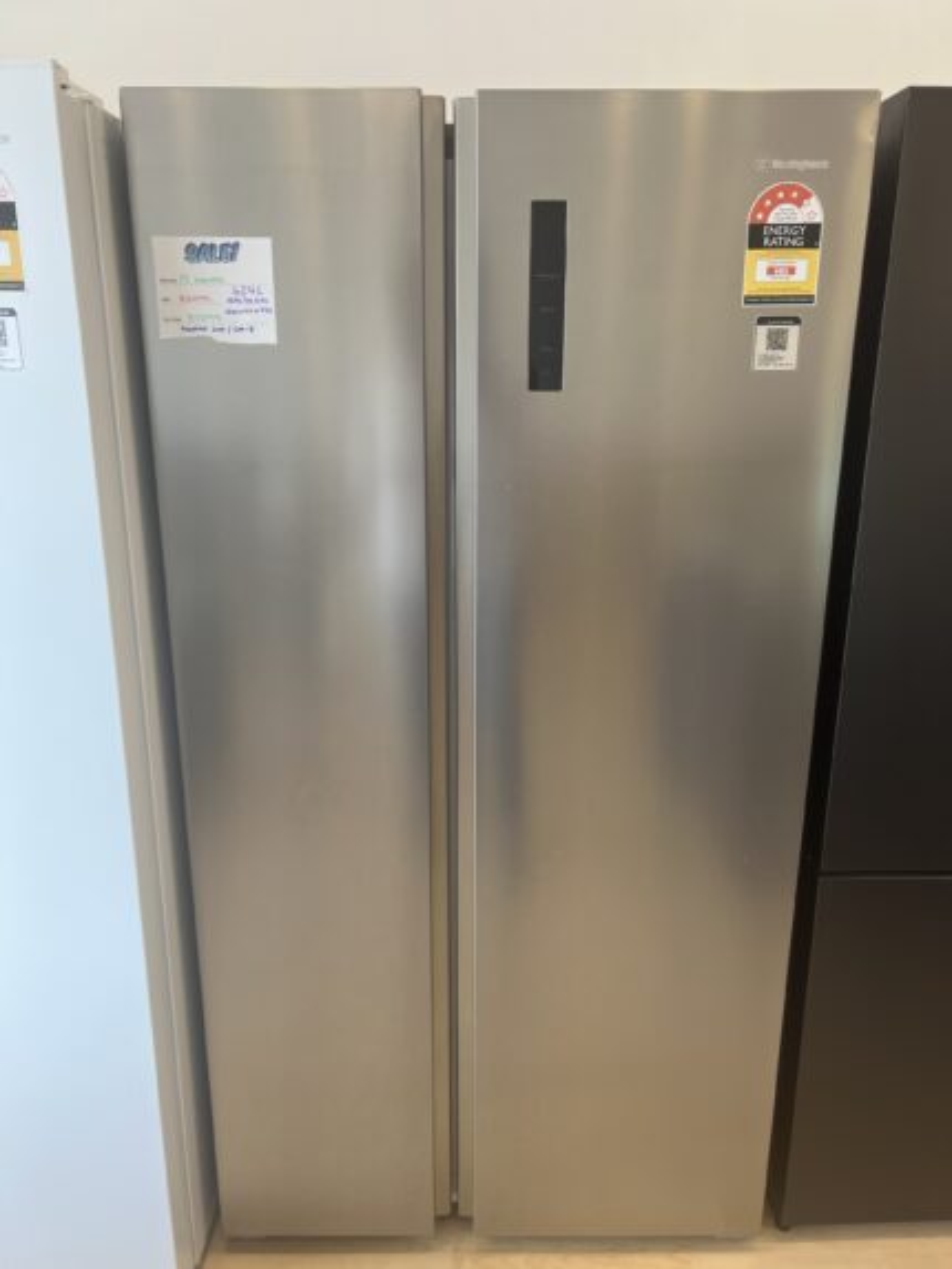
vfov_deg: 67.3
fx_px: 953
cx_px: 476
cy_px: 634
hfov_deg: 53.1
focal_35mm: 26
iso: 50
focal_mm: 5.7
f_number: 1.5
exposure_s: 1/100
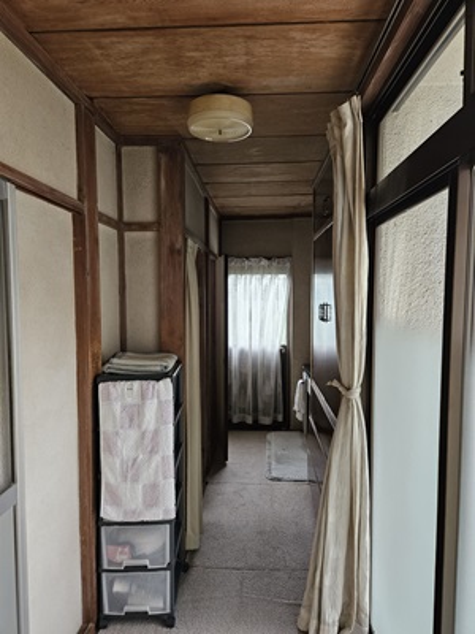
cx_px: 238
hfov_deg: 58.9
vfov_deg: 73.9
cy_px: 317
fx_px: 421
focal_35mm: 23
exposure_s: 1/100
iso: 320
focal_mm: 5.4
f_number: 1.8
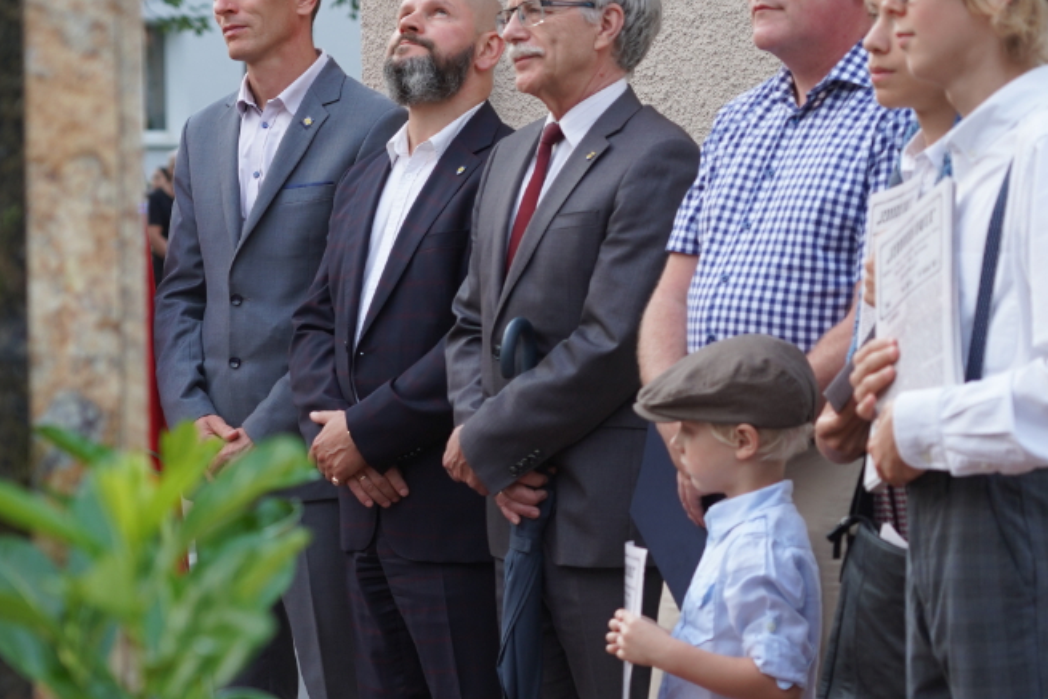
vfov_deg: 9.2
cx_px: 380
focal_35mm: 149
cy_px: 392
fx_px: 4337
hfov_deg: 13.8
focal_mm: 75
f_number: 4
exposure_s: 1/160
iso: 320
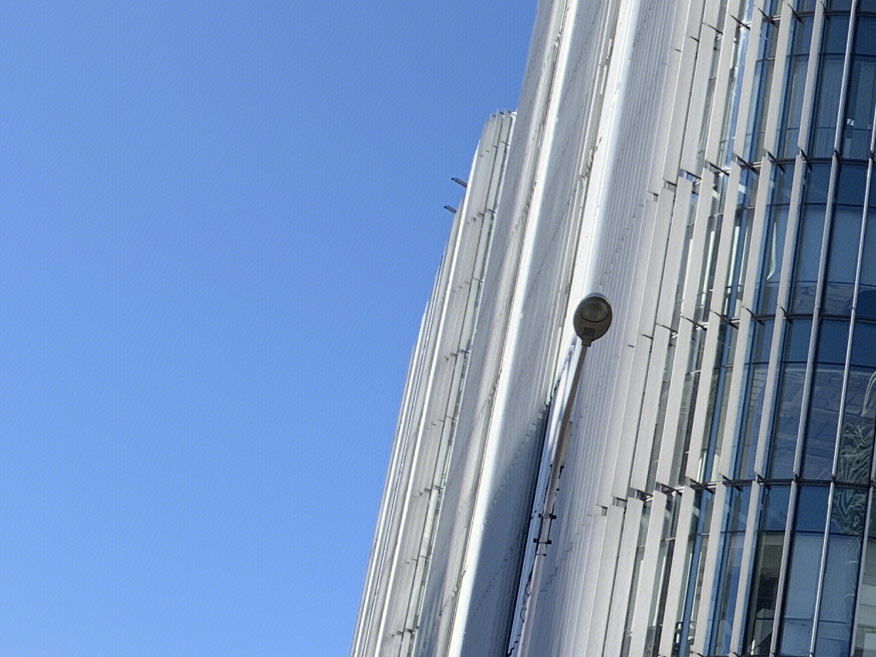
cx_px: 1397
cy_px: 445
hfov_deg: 19.4
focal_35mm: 85
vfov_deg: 17.3
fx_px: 2151
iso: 25
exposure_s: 1/1176
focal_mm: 4.25
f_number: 1.8
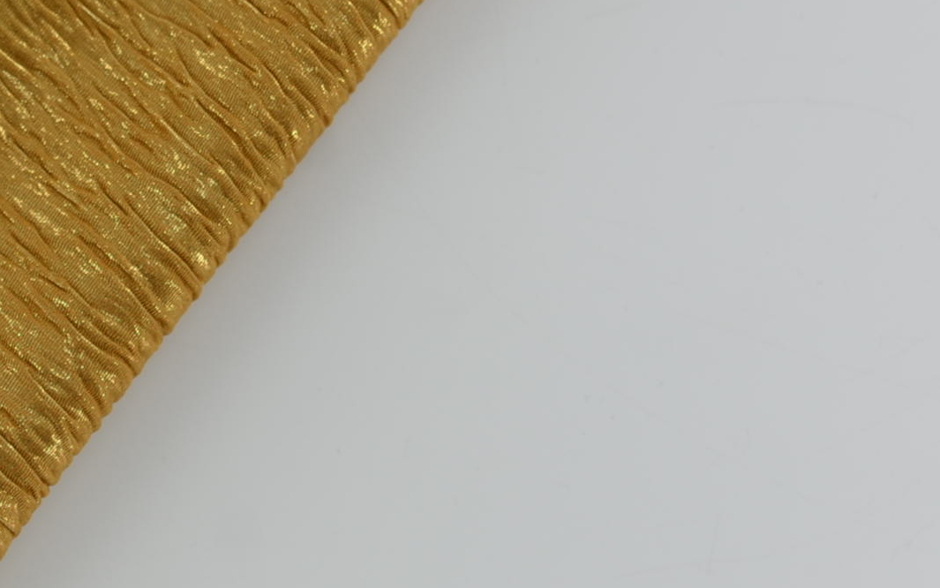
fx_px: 3690
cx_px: -255
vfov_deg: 9.1
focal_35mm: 144
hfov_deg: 14.0
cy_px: 79
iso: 100
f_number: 4
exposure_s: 1/200
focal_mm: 50
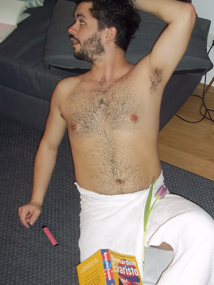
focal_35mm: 51
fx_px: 420
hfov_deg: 28.3
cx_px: 149
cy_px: 159
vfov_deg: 37.4
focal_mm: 6.5
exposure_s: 1/30
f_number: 3.1
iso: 160
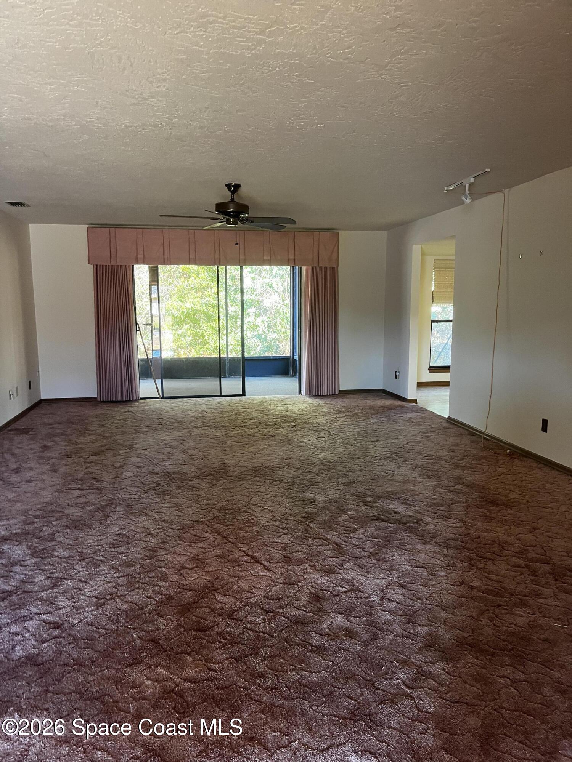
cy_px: 381
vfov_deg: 67.3
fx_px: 573
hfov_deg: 53.1
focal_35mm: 26
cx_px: 286
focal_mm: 5.1
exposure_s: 1/60
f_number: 1.6
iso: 250
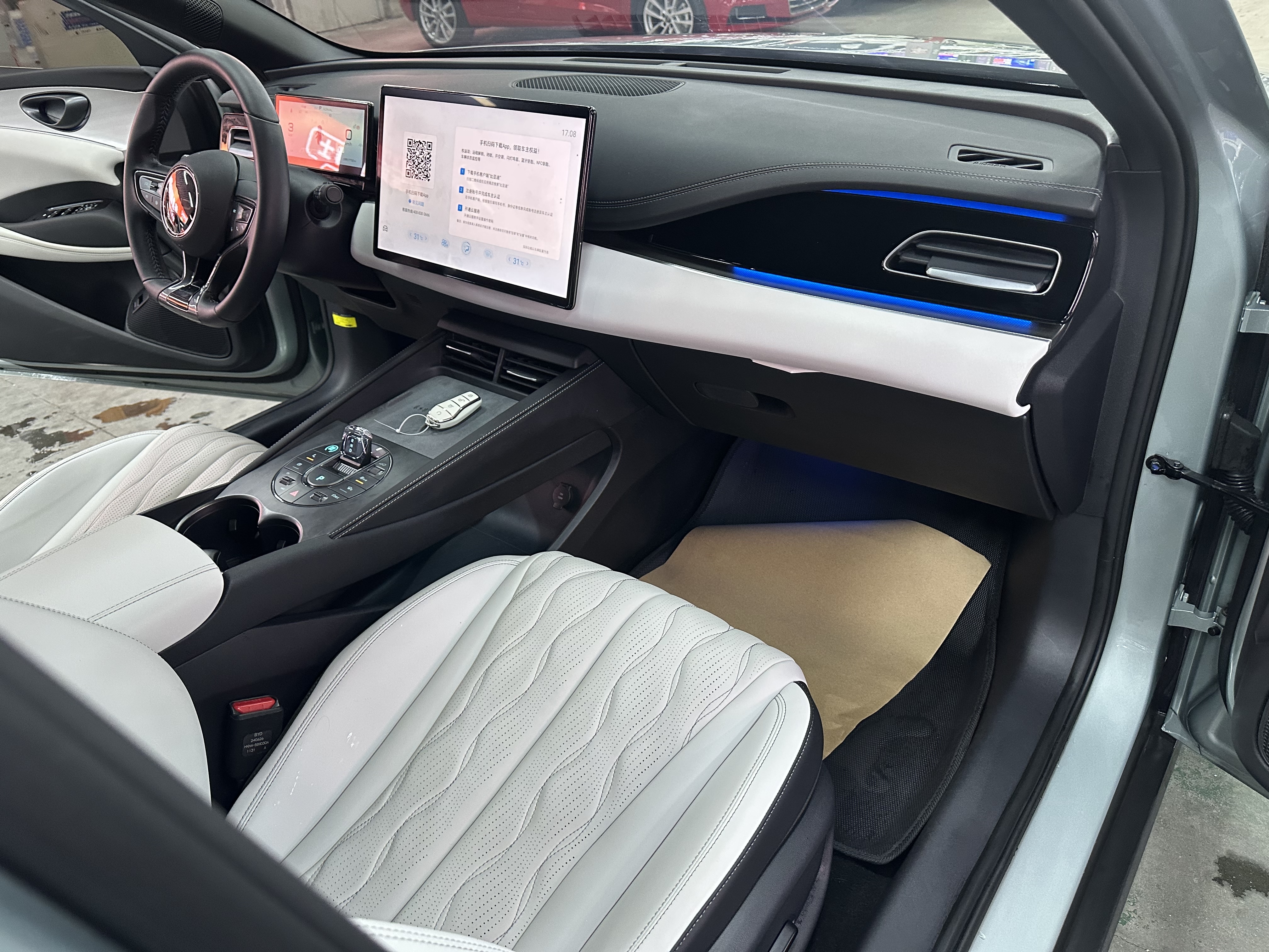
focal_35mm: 24
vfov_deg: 56.8
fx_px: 880
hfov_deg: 71.6
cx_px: 634
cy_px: 476
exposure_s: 1/53
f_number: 1.78
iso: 400
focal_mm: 6.86
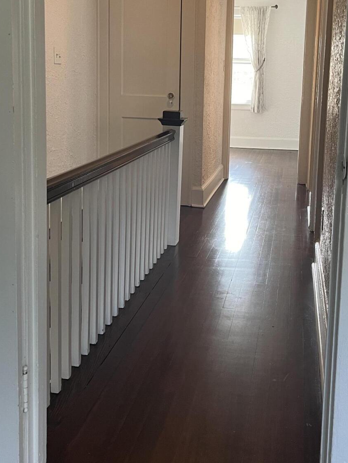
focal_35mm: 46
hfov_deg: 31.5
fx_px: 616
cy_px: 165
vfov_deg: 40.8
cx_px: 204
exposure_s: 1/60
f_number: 1.6
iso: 80
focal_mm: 5.1
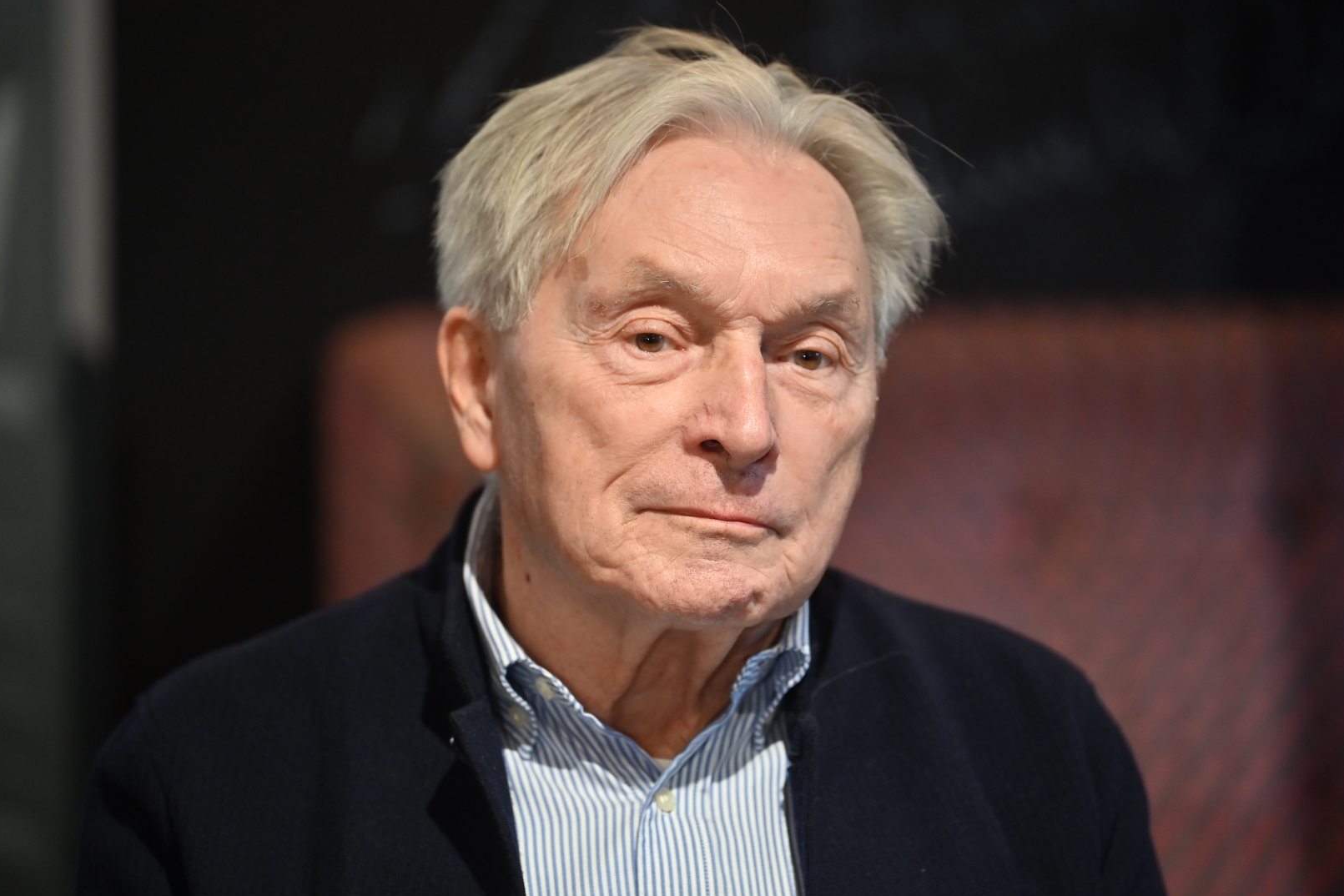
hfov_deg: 11.4
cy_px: 449
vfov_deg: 7.6
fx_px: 6757
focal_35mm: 181
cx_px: 671
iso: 1250
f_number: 2.8
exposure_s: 1/250
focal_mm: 180
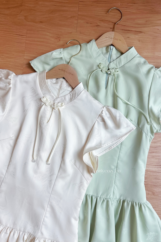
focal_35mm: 25
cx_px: 85
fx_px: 168
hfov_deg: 51.3
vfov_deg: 71.5
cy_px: 121
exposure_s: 1/426
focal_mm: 6.86
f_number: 1.78
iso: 80
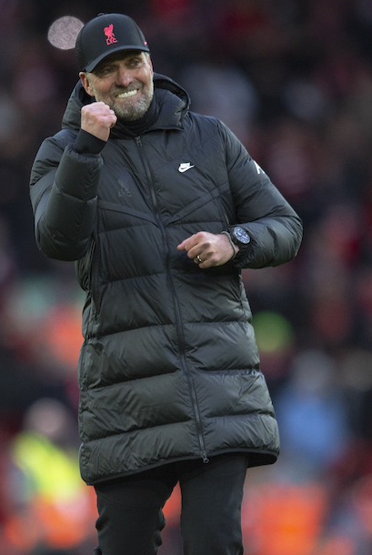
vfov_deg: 3.5
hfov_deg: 2.3
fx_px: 9108
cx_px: 152
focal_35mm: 590
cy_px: 371
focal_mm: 400
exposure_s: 1/2000
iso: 1600
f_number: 2.8
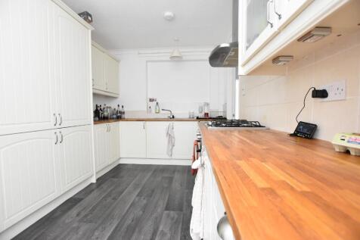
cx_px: 180
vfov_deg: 77.3
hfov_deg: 100.4
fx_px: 150
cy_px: 120
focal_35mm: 15
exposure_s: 1/60
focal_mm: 10
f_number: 3.5
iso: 2800
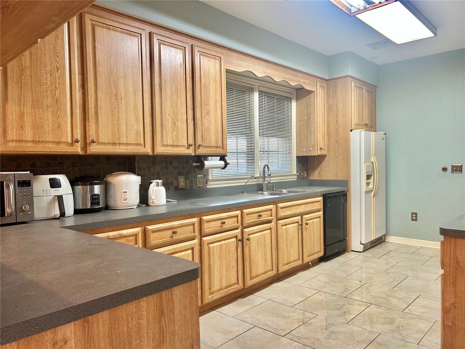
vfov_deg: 53.1
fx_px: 349
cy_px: 174
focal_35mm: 26
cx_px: 232
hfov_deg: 67.3
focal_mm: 5.7
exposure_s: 1/60
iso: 80
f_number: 1.5
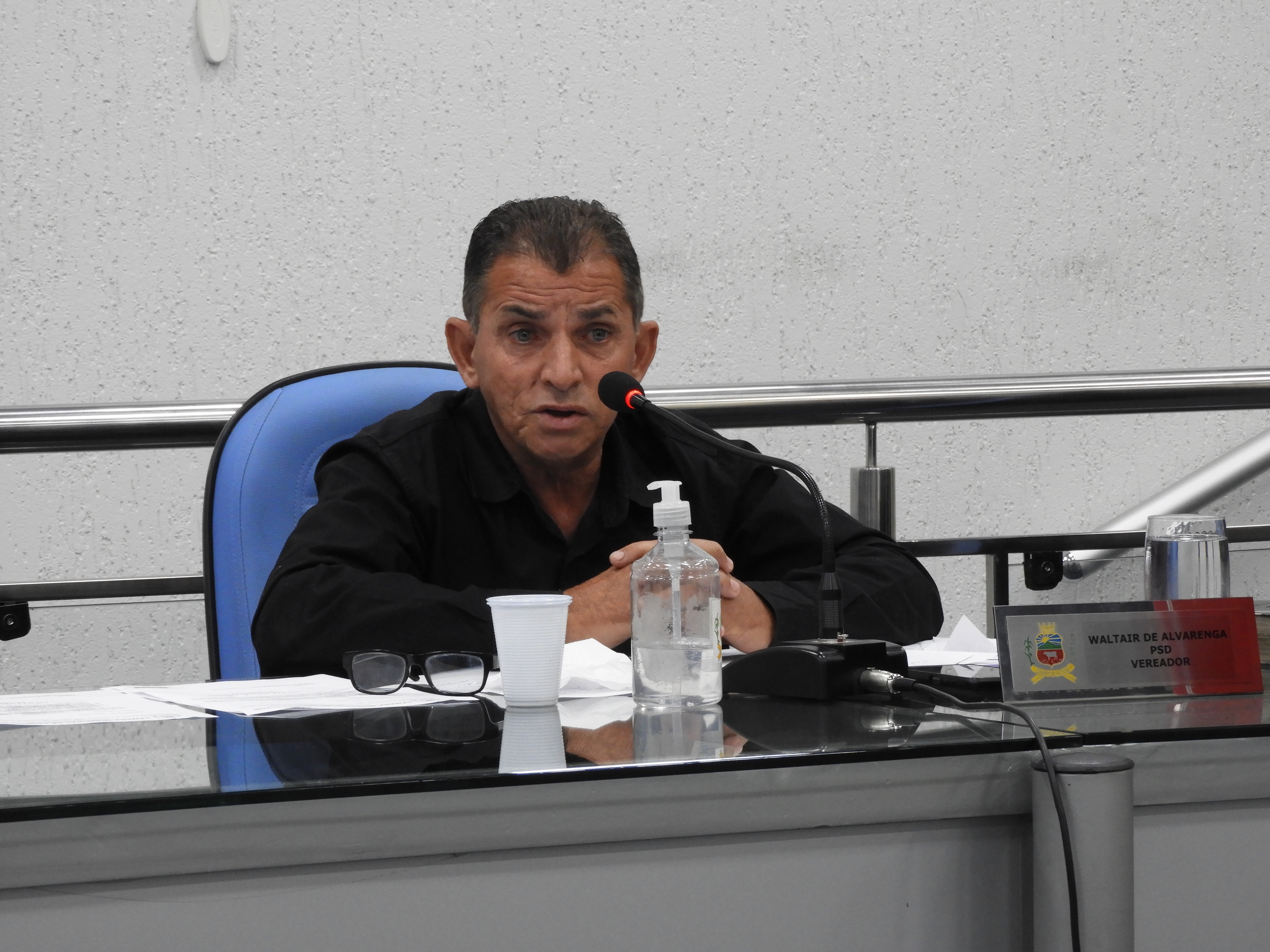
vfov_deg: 9.9
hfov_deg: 13.2
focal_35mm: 150
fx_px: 5503
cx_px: 635
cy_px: 476
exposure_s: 1/20
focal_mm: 26.9
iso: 400
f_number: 5.2
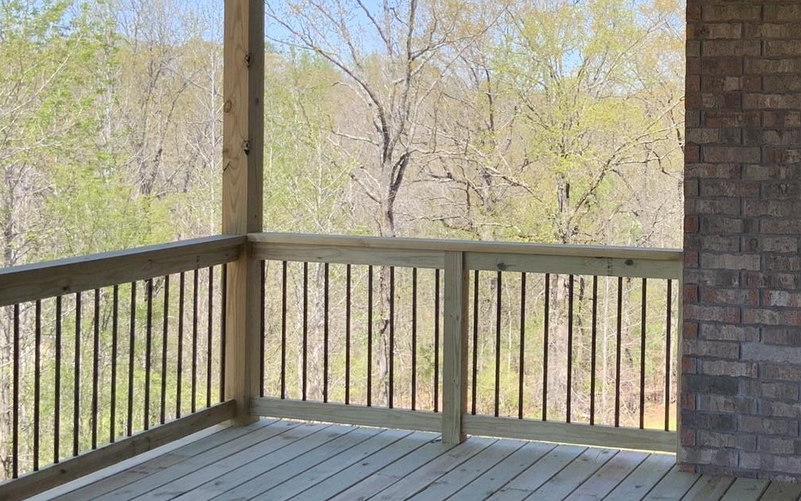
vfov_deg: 20.8
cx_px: 583
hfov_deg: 32.4
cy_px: 124
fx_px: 1354
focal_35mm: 62
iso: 16
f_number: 1.8
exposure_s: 1/556
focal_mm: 3
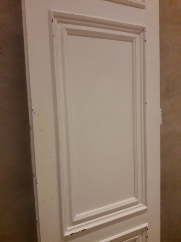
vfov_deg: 63.4
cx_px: 90
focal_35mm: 28
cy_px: 121
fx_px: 195
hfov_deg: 49.7
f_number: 1.9
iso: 500
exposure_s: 1/17
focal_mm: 3.7
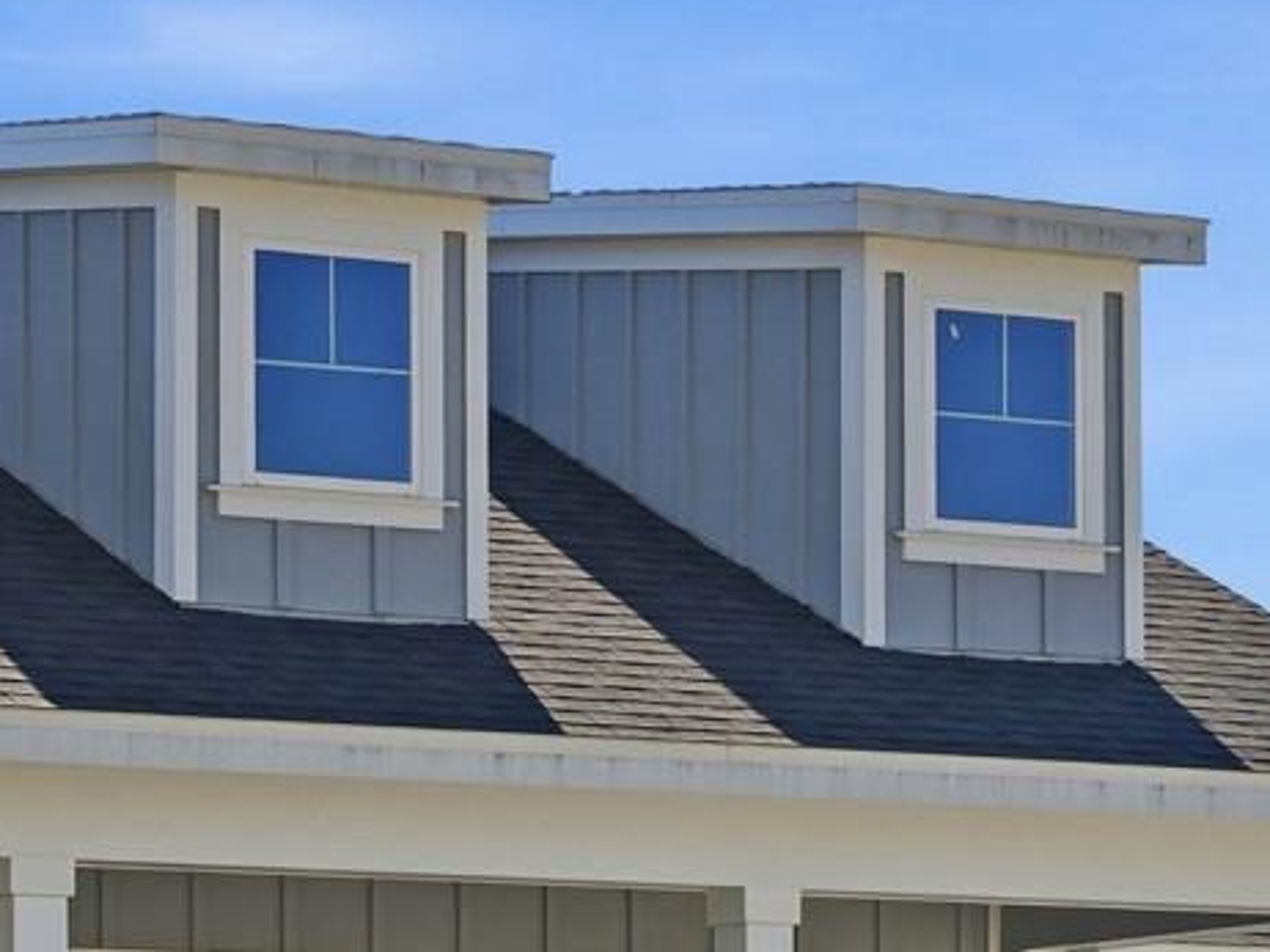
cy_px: 1429
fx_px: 5134
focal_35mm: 140
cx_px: -286
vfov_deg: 10.2
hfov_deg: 13.7
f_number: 4
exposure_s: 1/8000
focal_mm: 28.5
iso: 160
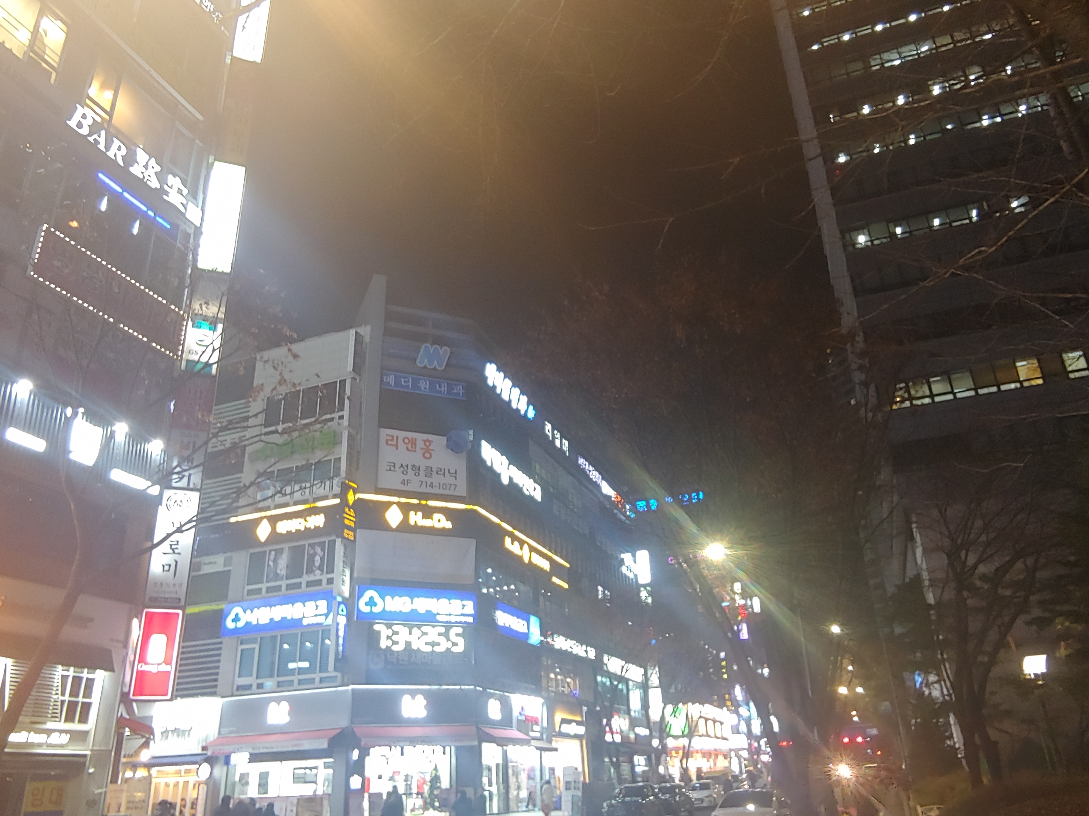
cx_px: 544
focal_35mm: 25
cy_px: 408
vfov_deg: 54.9
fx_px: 786
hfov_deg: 69.4
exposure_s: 1/20
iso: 350
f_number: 1.9
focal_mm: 2.18
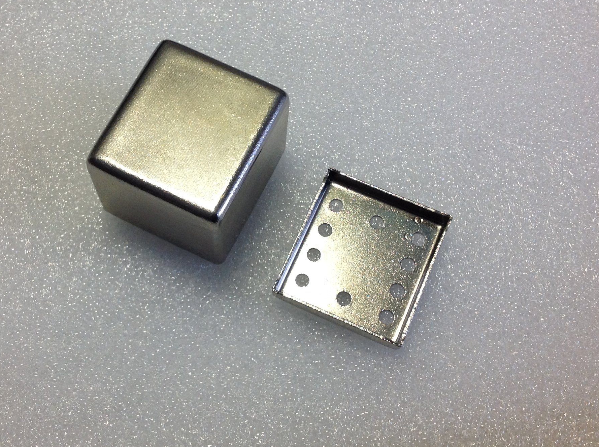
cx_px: 246
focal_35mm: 51
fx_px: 881
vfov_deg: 28.5
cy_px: 215
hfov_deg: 37.4
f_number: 2.4
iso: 64
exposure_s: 1/100
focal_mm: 4.28
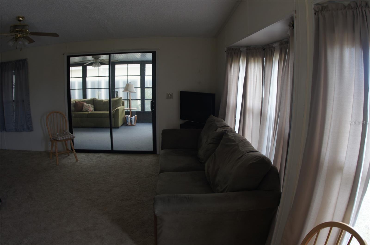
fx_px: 246
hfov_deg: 73.8
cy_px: 122
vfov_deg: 53.0
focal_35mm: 24
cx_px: 185
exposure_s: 1/30
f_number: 2.8
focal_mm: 16
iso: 125
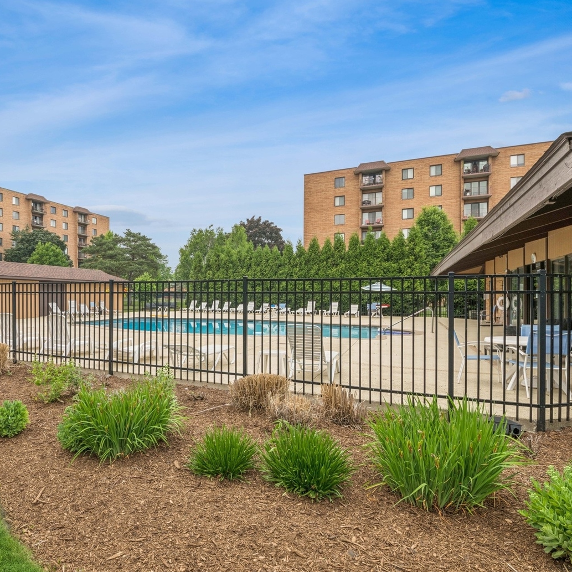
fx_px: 374
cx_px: 203
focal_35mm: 20
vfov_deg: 74.8
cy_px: 291
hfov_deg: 73.1
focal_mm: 15
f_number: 13
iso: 100
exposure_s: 1/60
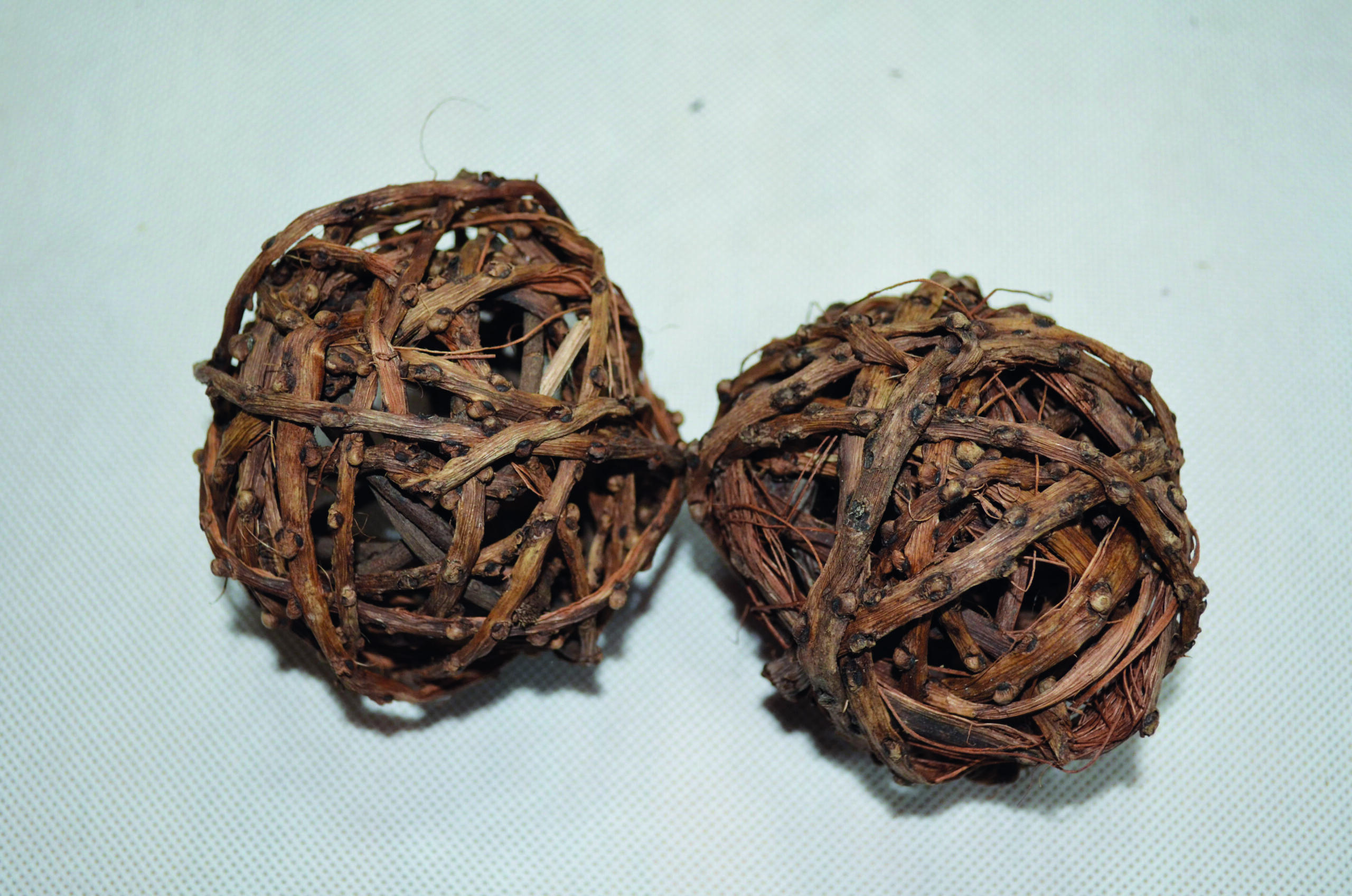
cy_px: 448
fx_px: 1687
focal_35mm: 45
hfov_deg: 43.7
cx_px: 676
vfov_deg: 29.7
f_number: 4.5
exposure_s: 1/60
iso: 720
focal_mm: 30
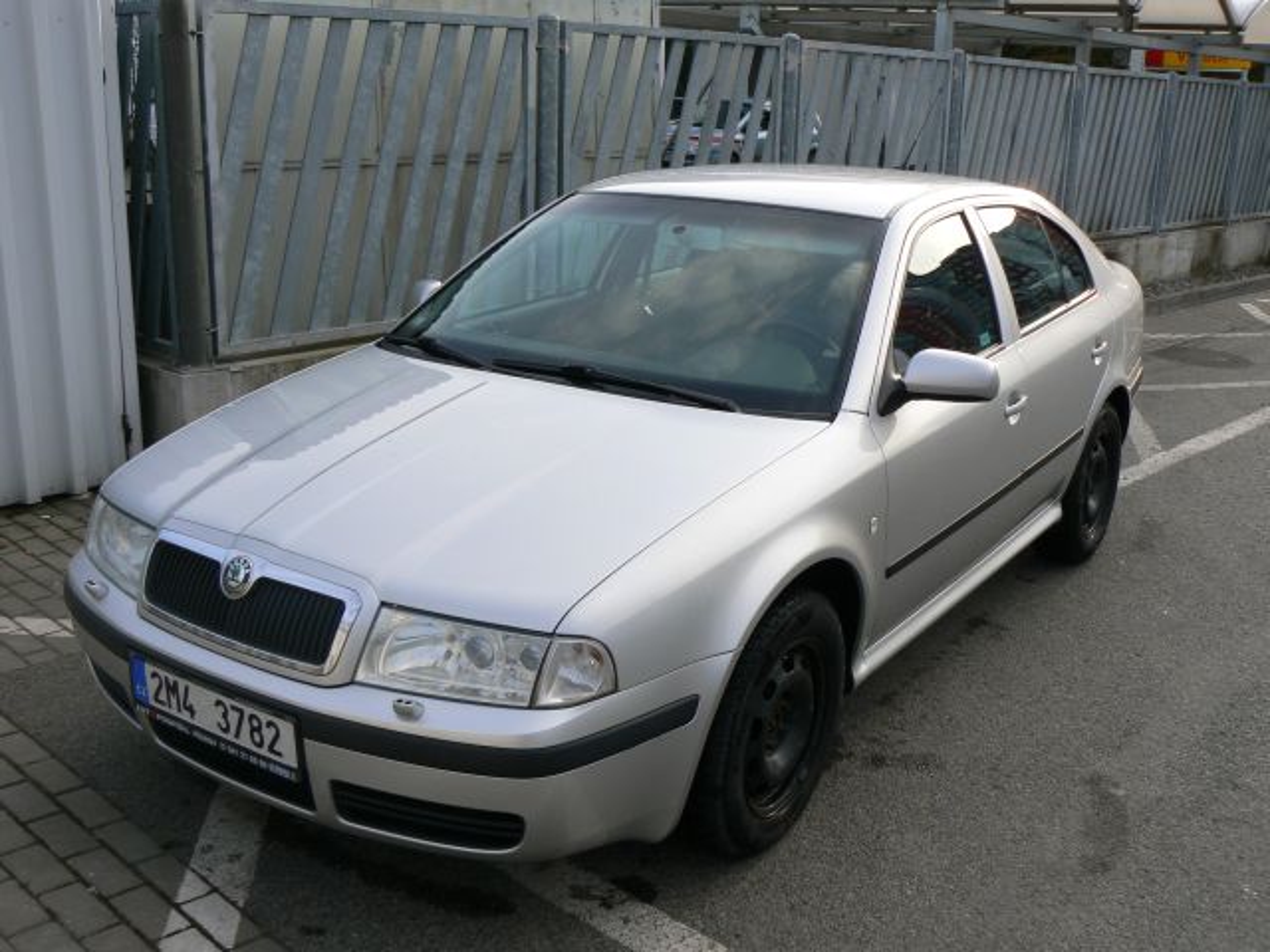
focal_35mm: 36
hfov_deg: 51.4
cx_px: 635
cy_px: 476
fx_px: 1321
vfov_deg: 39.7
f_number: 5.6
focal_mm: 6
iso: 80
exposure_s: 1/200
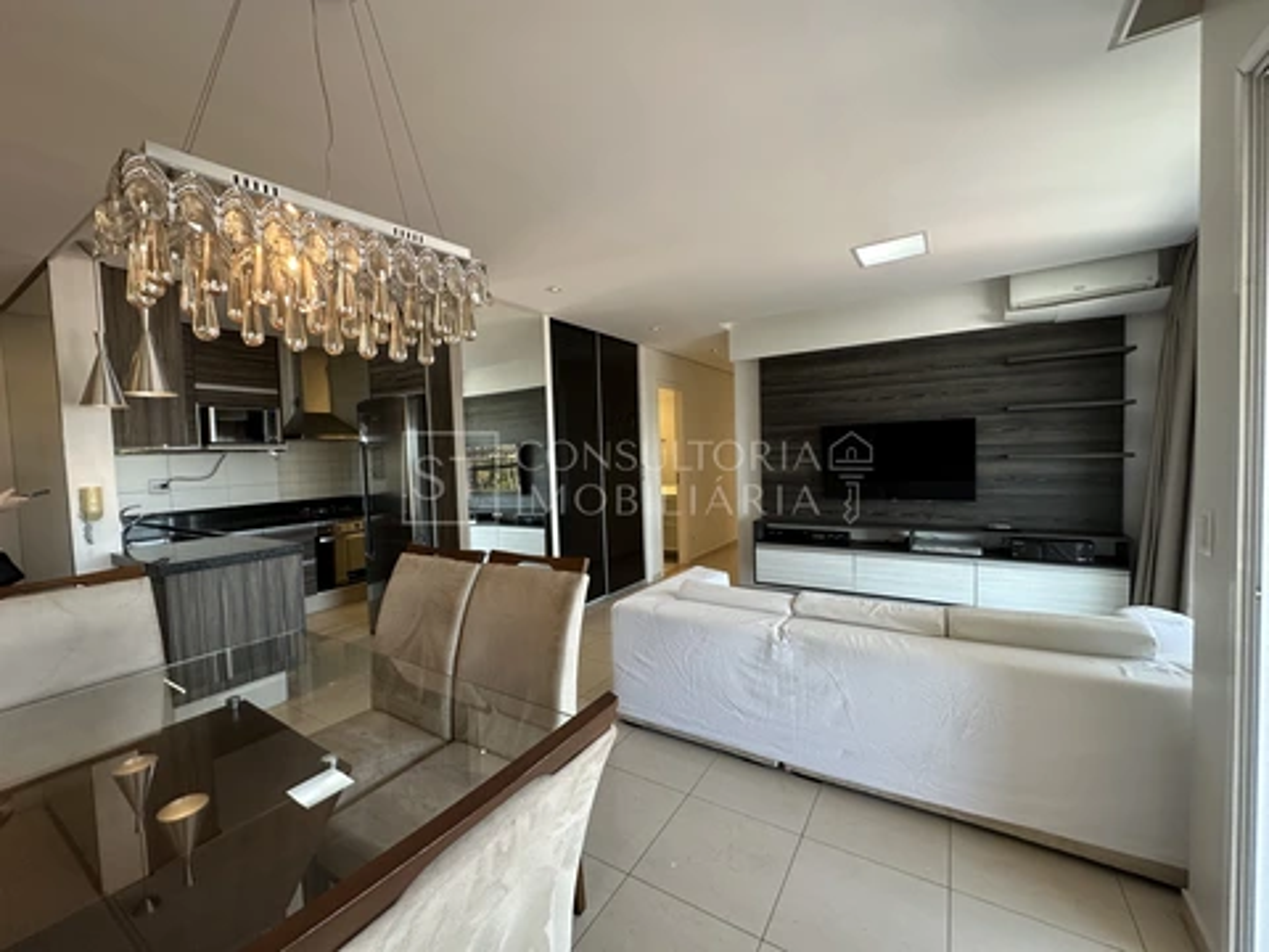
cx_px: 634
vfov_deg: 85.7
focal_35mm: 14
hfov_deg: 102.1
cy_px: 476
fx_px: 513
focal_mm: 2.22
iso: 200
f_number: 2.2
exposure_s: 1/120
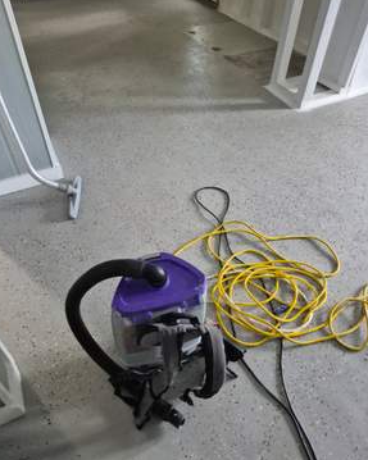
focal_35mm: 25
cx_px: 181
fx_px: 341
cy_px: 209
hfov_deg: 56.8
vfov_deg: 68.0
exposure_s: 1/120
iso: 1000
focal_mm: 5.4
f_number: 1.8
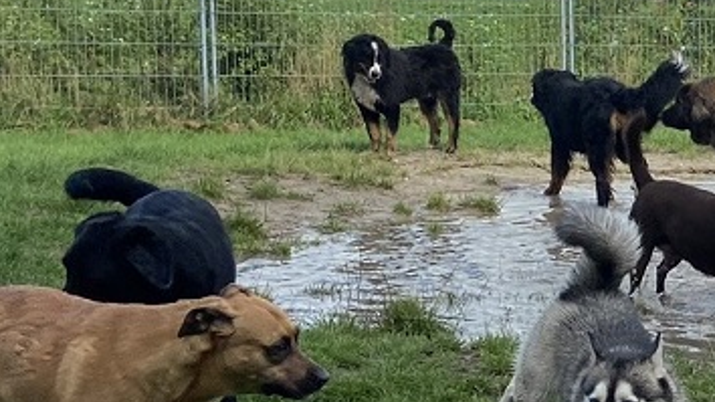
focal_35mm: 64
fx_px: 1213
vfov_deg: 18.7
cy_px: 95
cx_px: 675
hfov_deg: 31.0
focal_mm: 4.25
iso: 32
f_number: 1.8
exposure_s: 1/2967
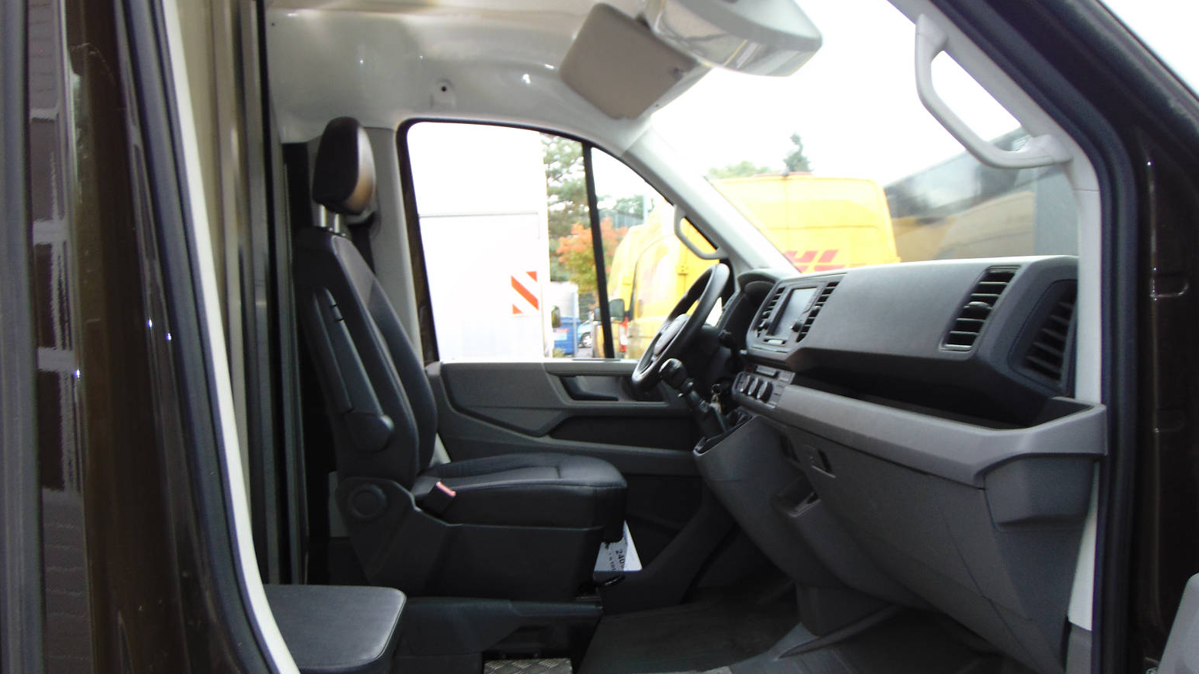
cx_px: 600
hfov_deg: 67.9
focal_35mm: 28
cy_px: 407
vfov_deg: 41.3
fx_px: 890
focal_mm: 4.5
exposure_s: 1/30
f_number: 3
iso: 80
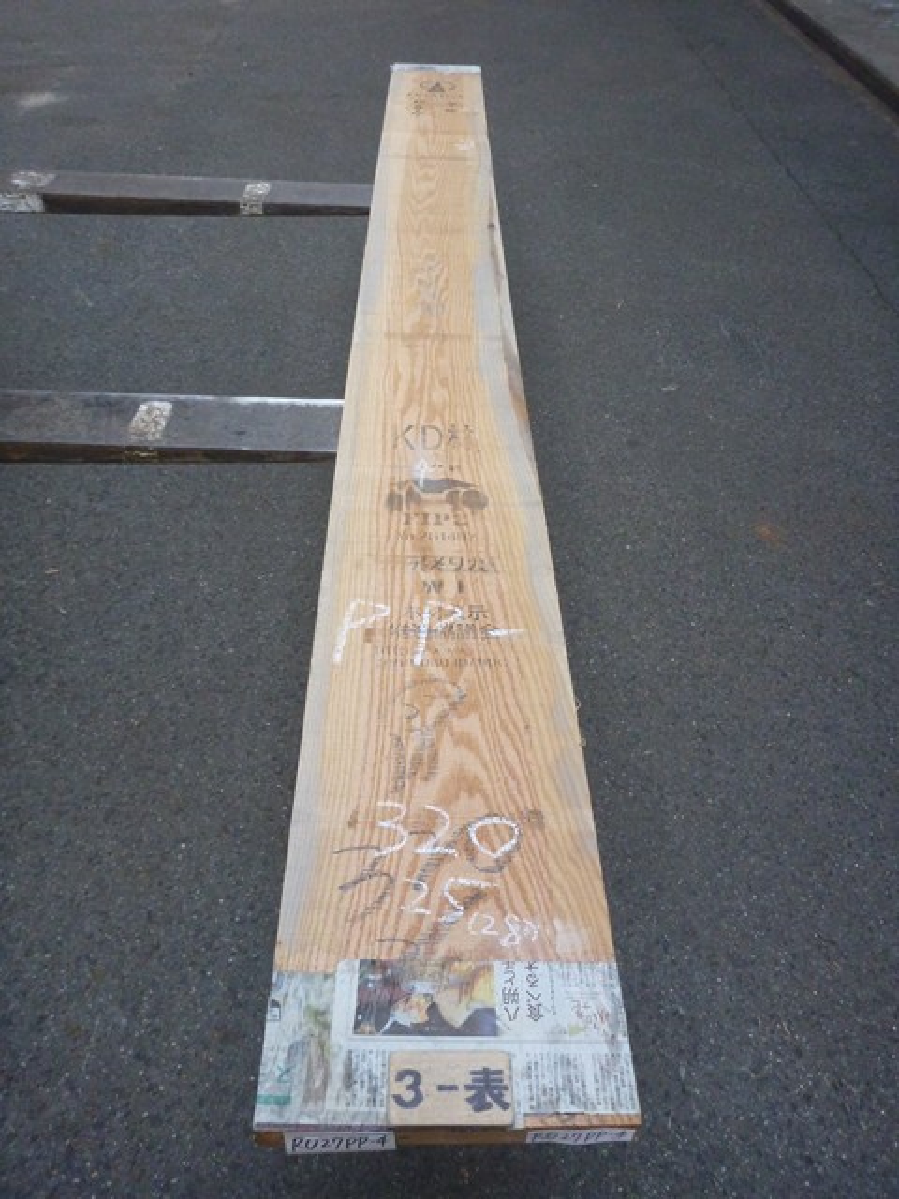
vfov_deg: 63.4
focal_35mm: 28
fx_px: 970
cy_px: 600
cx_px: 450
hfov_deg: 49.7
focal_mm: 4.9
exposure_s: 1/200
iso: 400
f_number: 3.3
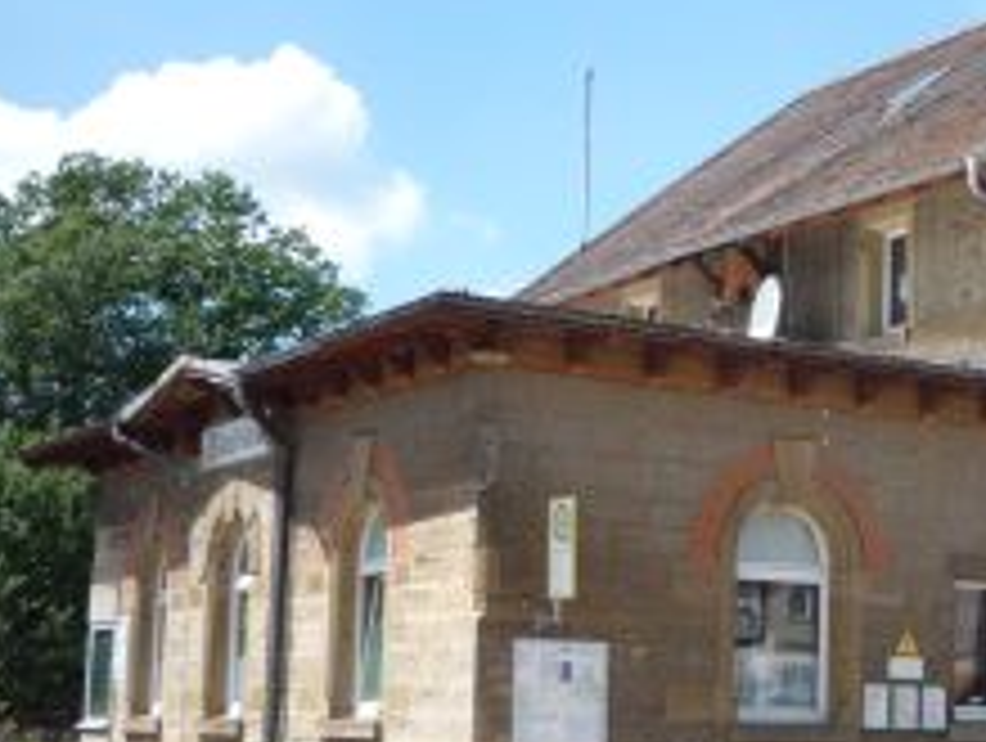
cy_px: 463
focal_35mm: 70
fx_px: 1997
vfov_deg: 21.0
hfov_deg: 26.3
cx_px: 991
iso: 100
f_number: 4
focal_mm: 5.2
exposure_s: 1/400
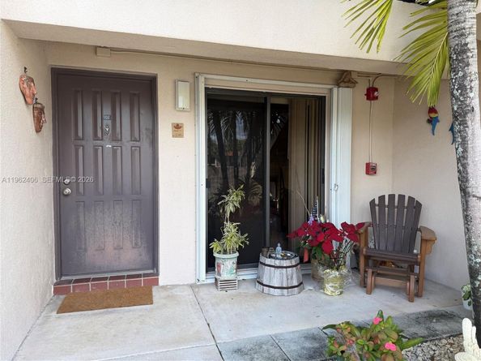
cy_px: 180
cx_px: 240
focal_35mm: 24
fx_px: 333
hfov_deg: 71.6
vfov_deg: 56.8
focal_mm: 6.76
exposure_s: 1/440
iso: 80
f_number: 1.78
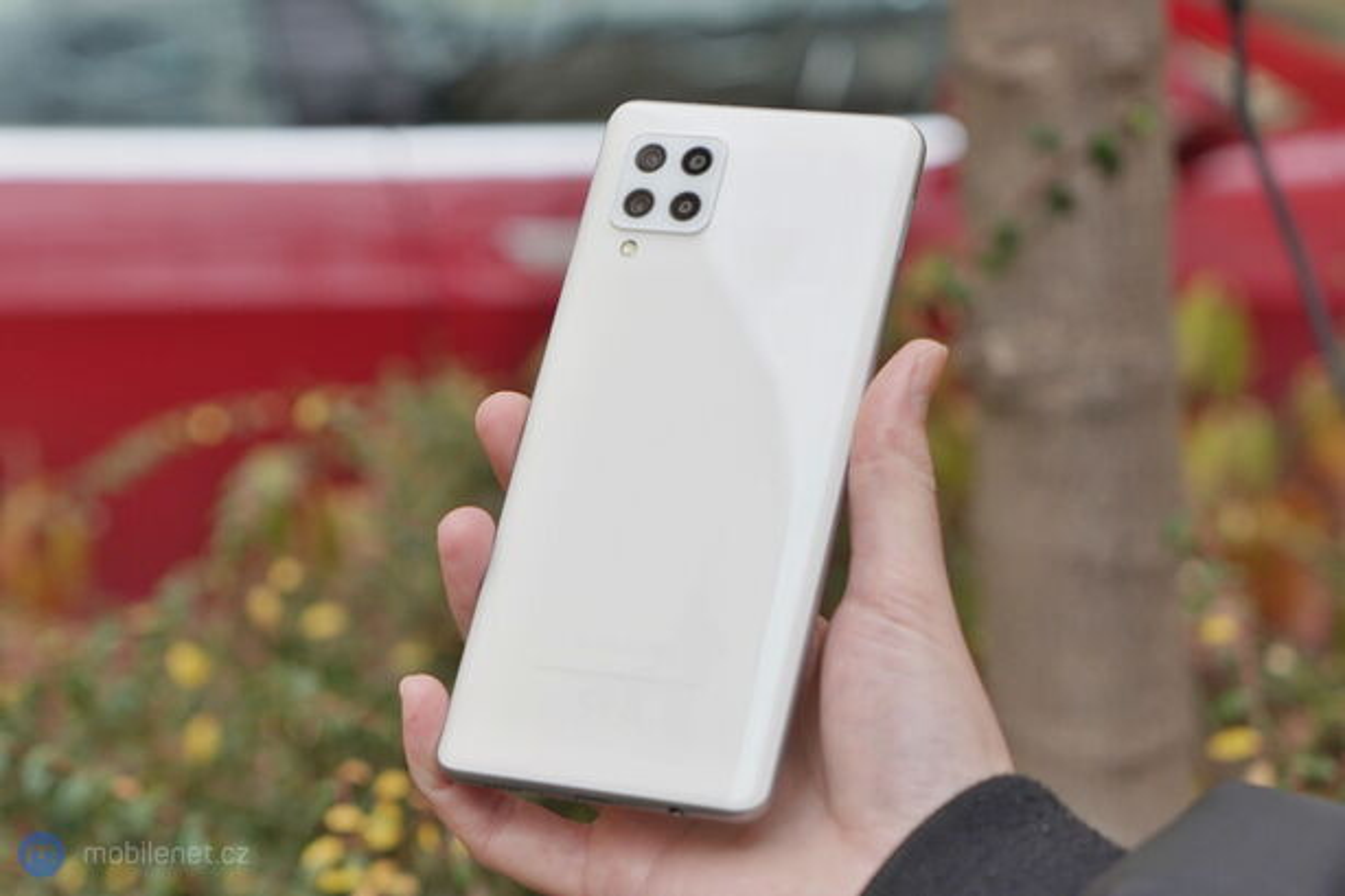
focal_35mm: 70
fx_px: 2614
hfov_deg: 28.9
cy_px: 448
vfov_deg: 19.4
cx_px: 672
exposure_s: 1/200
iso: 320
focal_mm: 70
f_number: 5
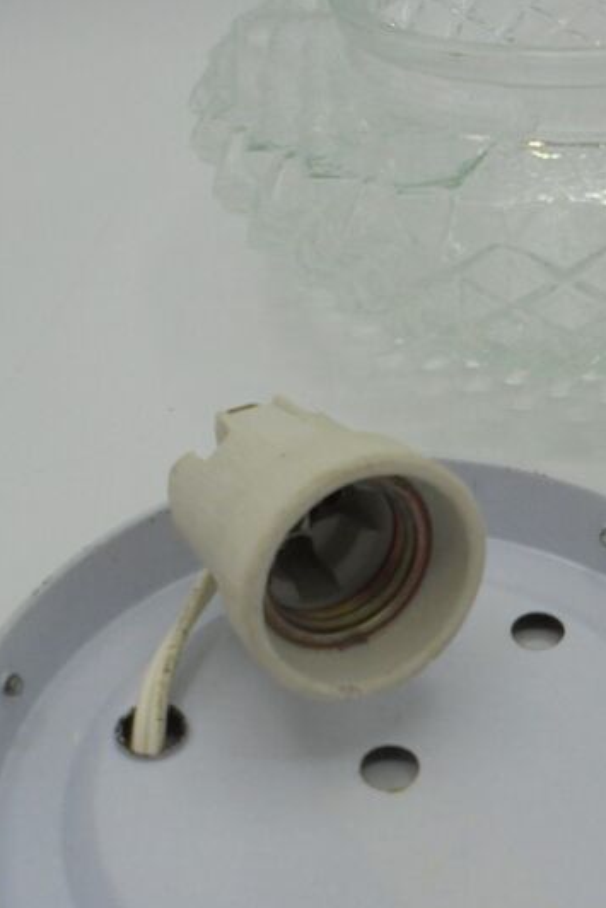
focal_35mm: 51
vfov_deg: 38.7
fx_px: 1287
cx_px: 479
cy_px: 544
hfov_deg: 26.1
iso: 100
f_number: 3.7
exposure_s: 1/160
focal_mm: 5.3
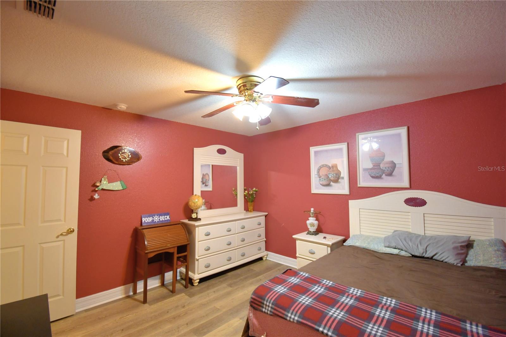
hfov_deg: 100.4
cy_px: 168
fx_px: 211
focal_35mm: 15
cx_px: 253
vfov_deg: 77.3
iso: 640
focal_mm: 10
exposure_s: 1/30
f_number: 4.5
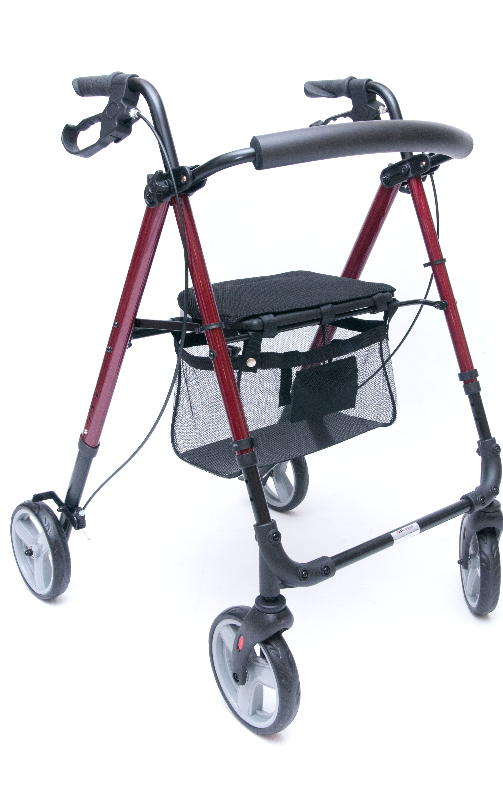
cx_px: 265
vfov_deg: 54.6
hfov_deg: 35.8
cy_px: 400
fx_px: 779
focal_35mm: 36
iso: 800
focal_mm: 23
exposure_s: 1/80
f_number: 9
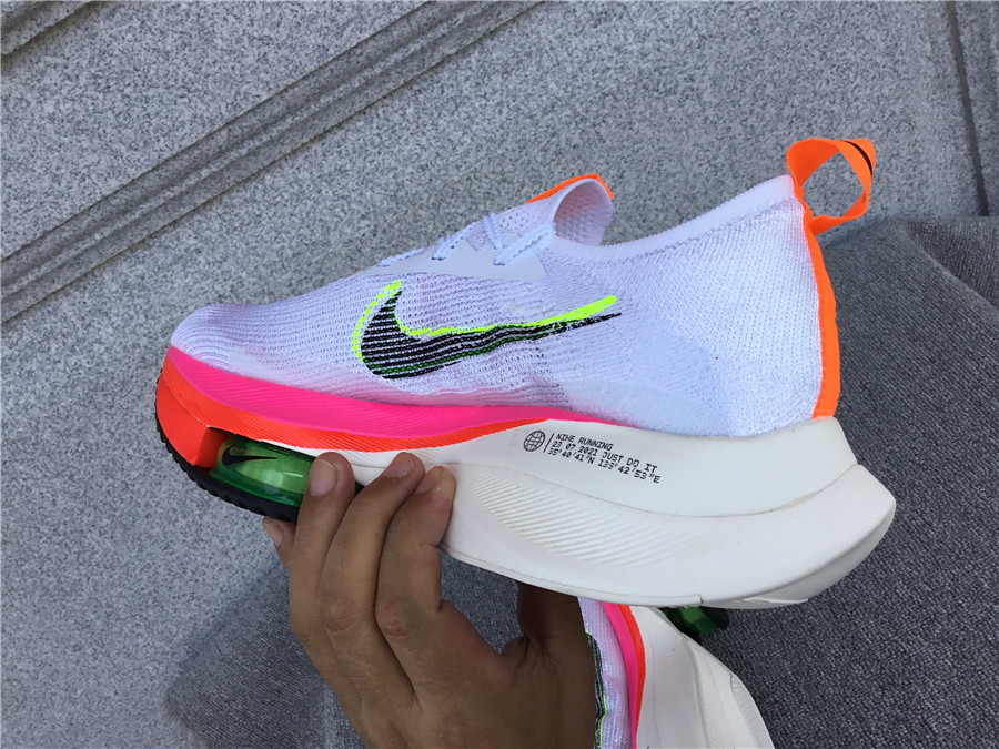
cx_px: 500
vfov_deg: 45.4
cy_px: 374
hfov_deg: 58.4
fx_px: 895
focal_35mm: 31
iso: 25
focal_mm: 3.3
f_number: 2.4
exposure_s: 1/494
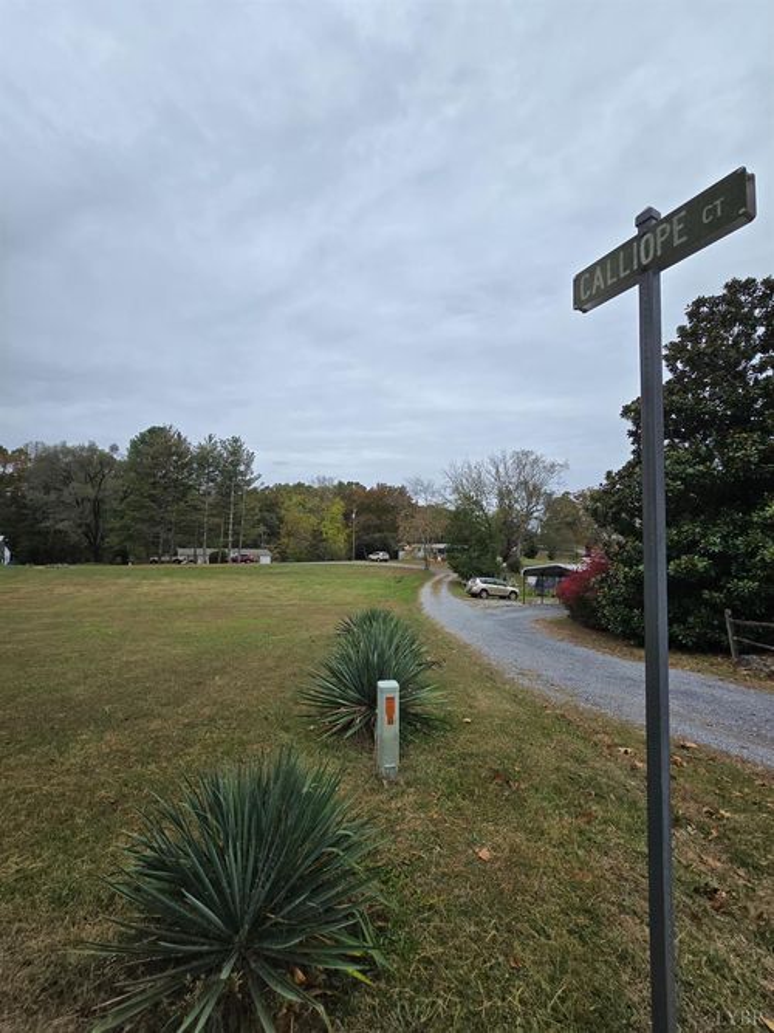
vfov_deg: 106.2
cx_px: 387
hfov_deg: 89.9
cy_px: 516
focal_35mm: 13
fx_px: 388
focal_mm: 2.2
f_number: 2.2
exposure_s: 1/1148
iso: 50
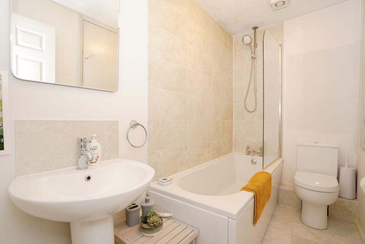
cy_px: 122
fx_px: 162
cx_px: 182
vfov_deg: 73.8
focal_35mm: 16
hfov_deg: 96.7
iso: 2000
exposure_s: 1/60
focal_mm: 16
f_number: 6.3
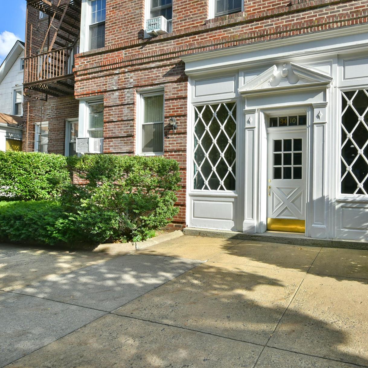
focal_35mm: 20
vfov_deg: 74.8
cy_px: 190
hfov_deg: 70.4
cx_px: 270
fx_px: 241
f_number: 11
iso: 500
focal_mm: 14
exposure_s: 1/320
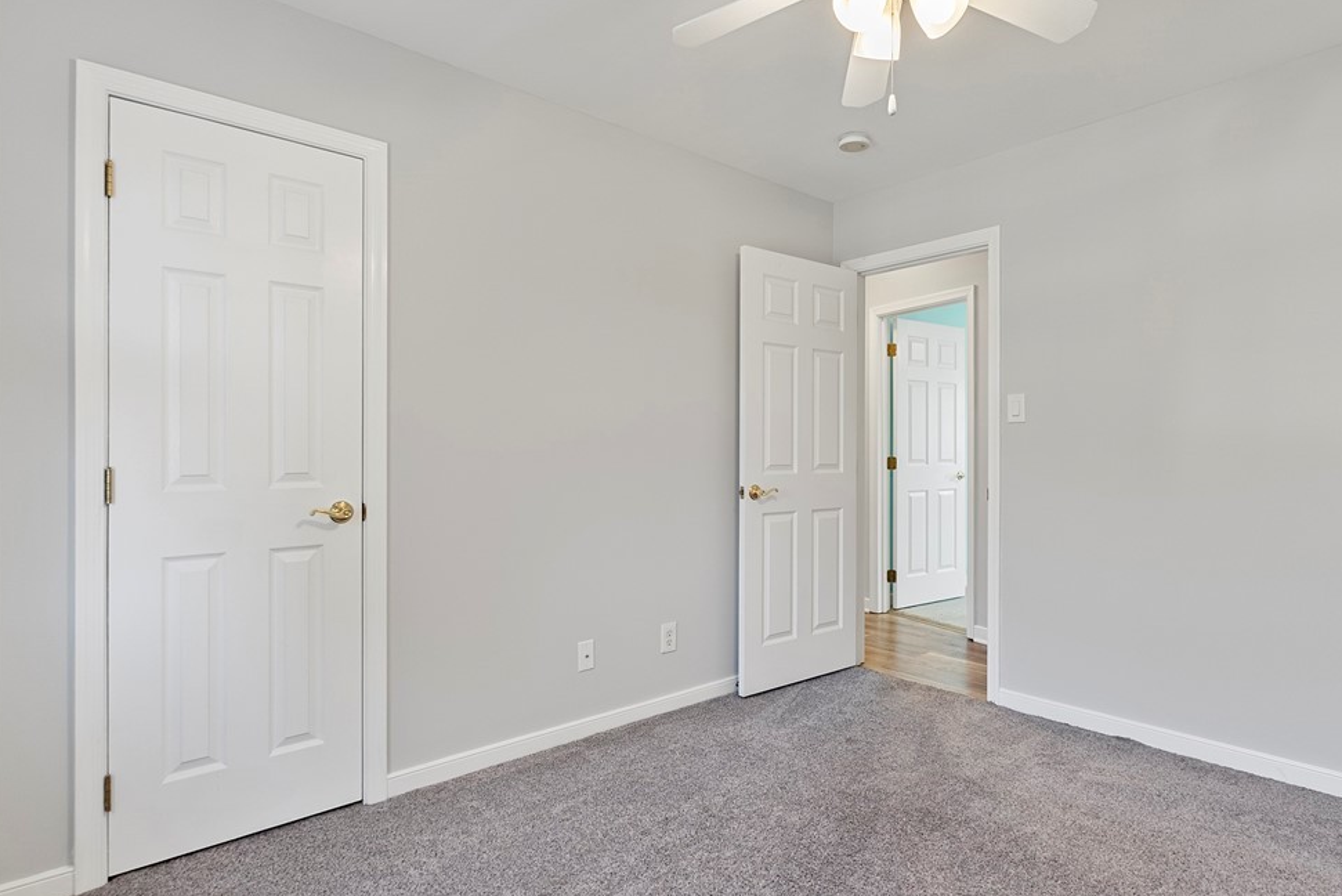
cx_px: 741
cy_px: 451
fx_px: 729
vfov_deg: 63.1
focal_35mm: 20
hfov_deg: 84.9
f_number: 8
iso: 800
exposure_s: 1/13
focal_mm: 17.5
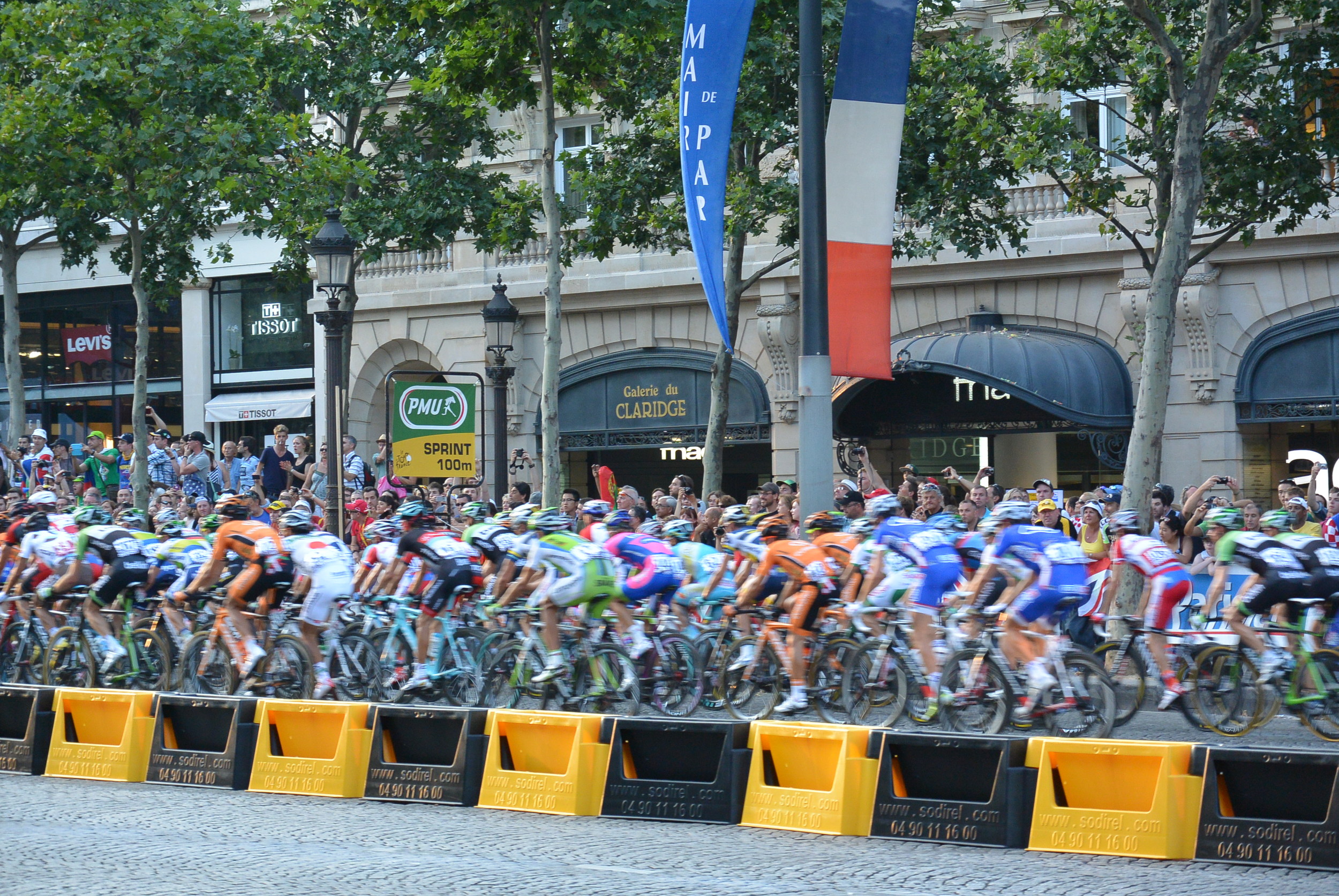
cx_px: 670
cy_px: 448
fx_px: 4581
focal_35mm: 123
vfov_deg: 11.2
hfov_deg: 16.6
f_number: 4
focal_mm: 45.9
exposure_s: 1/125
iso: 320
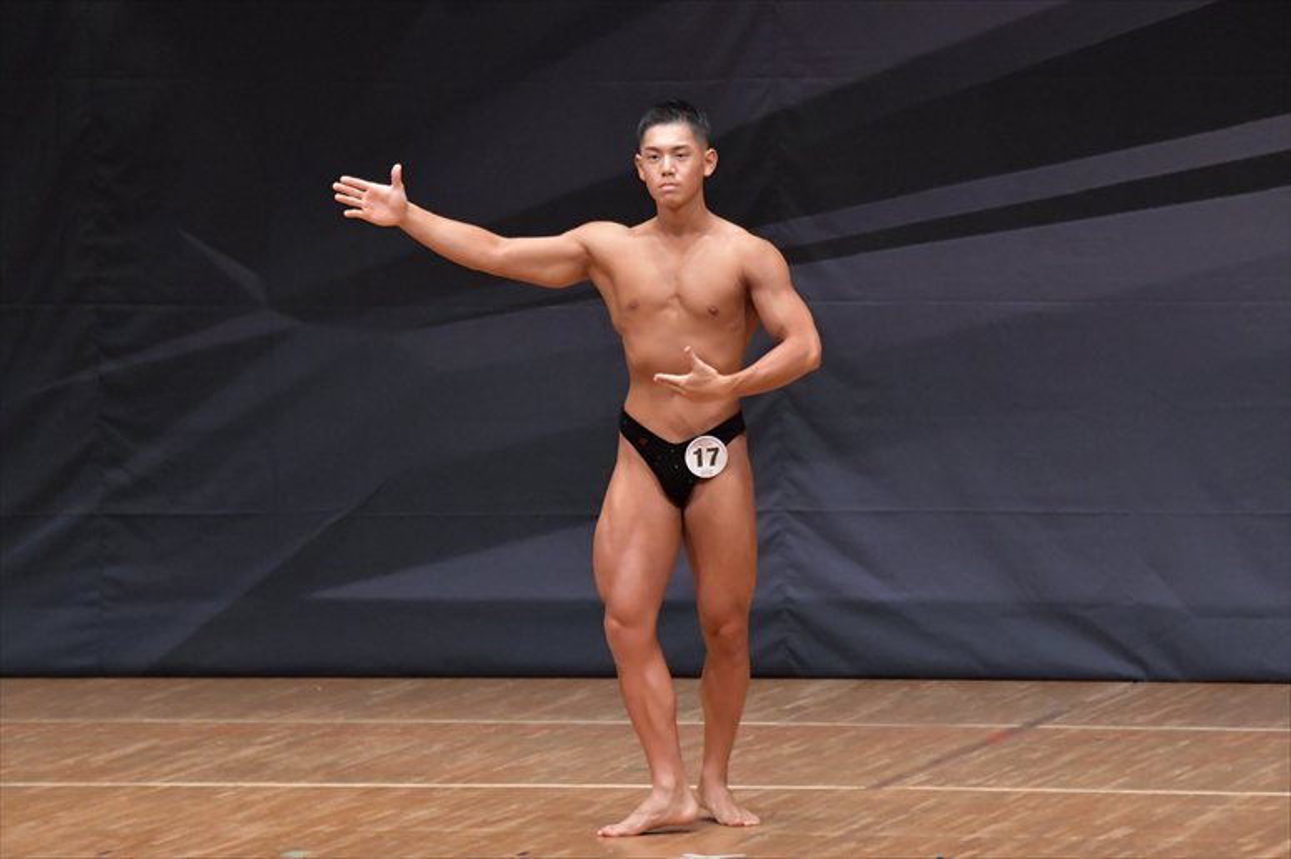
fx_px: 10216
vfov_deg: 4.8
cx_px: 646
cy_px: 430
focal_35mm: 285
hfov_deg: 7.2
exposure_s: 1/400
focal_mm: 190
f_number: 5.6
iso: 6400
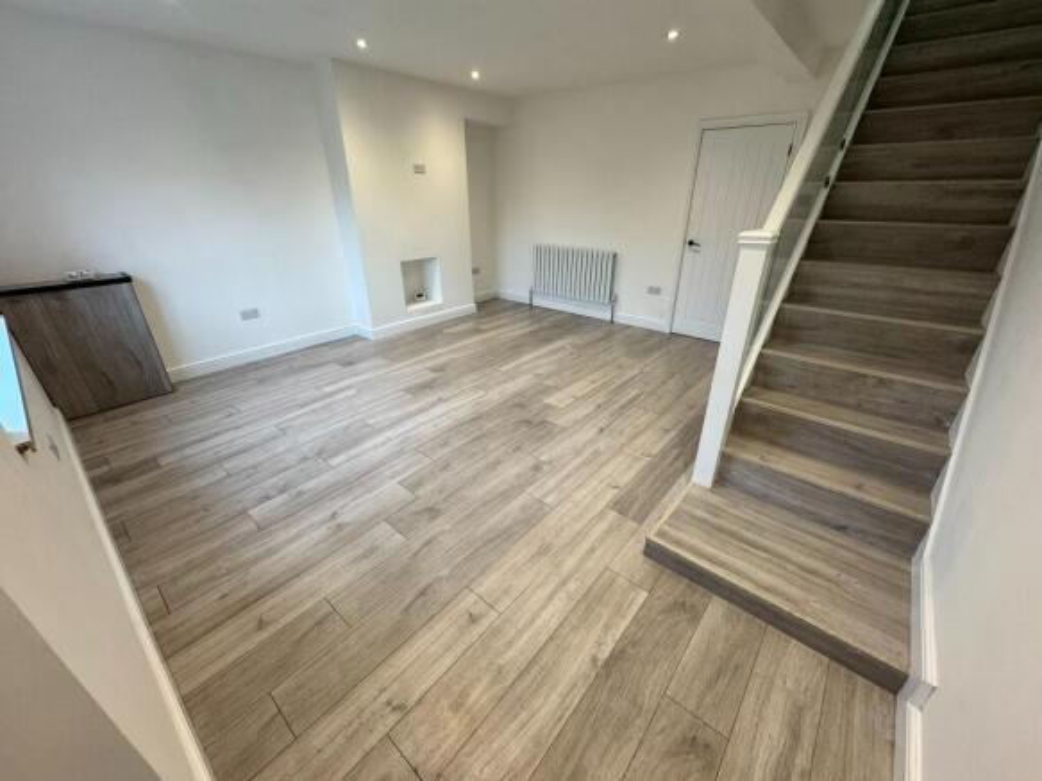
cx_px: 521
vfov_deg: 85.7
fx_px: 421
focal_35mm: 14
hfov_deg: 102.1
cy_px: 390
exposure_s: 1/100
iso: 160
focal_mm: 2.22
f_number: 2.2
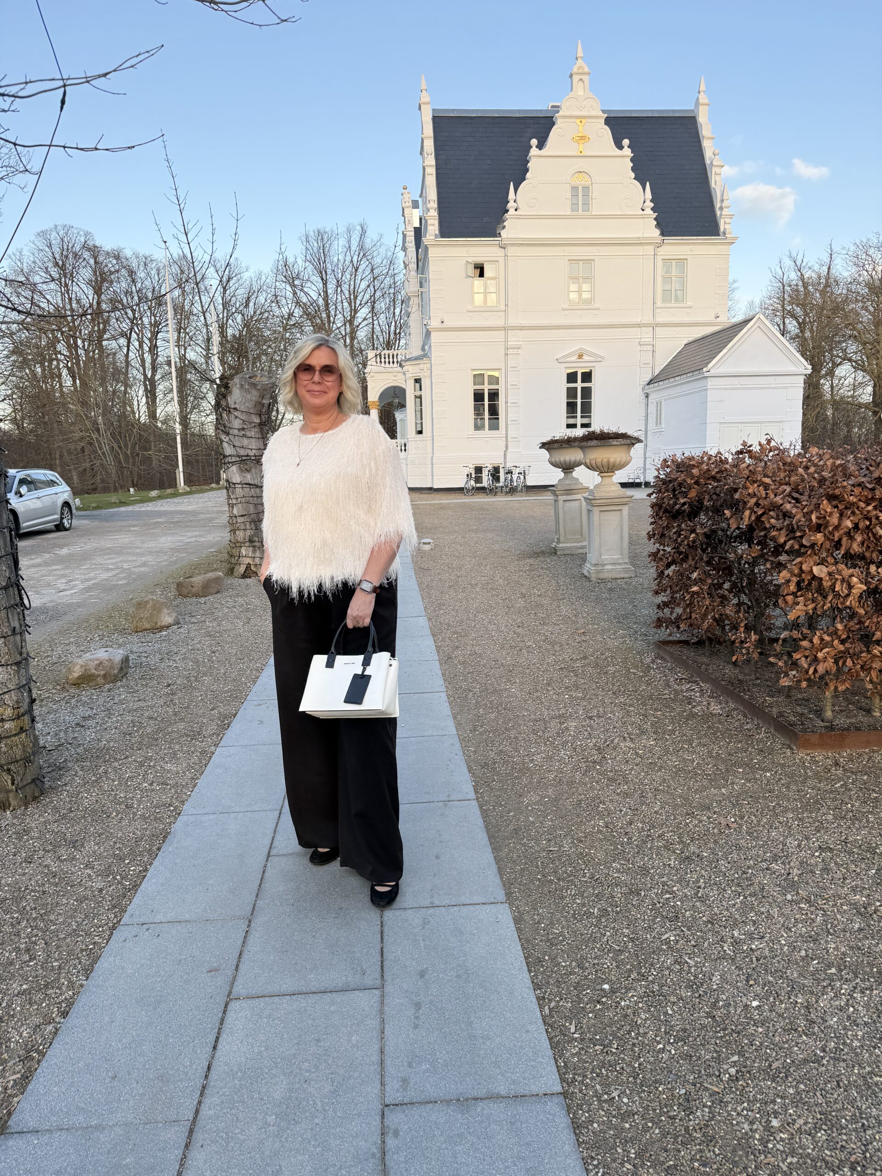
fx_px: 815
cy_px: 588
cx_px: 441
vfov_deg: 71.6
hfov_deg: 56.8
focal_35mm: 24
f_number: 1.78
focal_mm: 6.76
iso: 80
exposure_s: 1/575
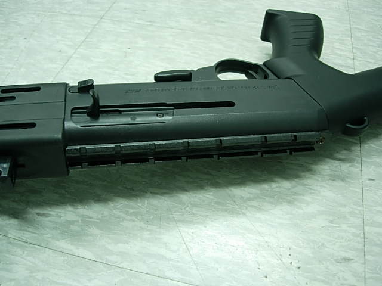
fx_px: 419
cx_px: 191
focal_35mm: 38
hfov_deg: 49.0
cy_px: 143
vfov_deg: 37.7
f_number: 2.8
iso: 64
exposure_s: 1/6.9
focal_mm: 7.8
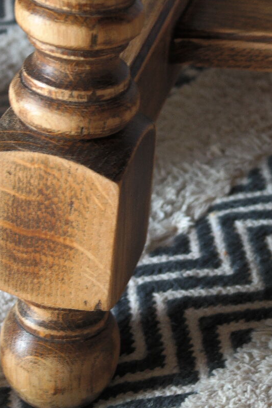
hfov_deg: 12.0
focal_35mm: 114
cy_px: 42
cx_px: 208
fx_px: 1291
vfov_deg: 17.7
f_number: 5.6
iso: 200
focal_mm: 35
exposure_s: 1/30
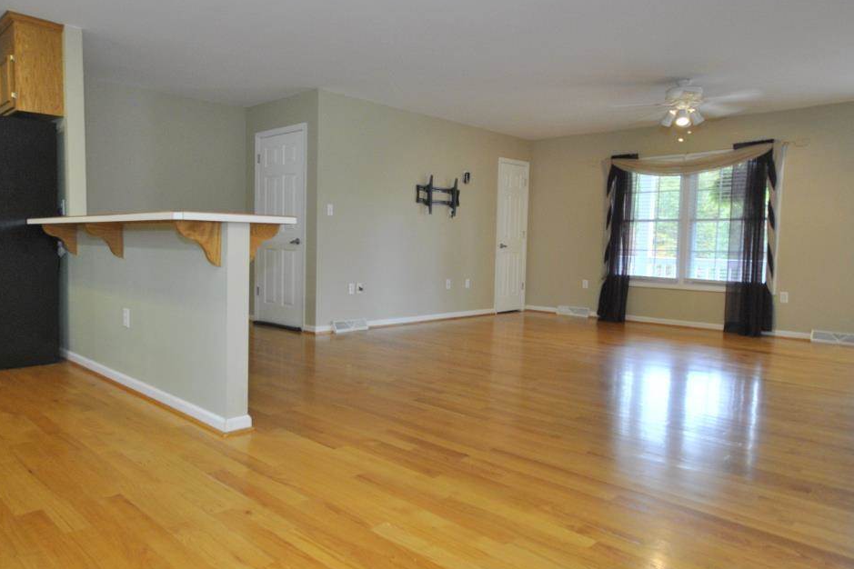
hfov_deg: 73.0
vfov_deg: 53.1
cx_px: 343
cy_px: 286
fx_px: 569
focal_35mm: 24
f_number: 4
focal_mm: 10
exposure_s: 1/25
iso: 400
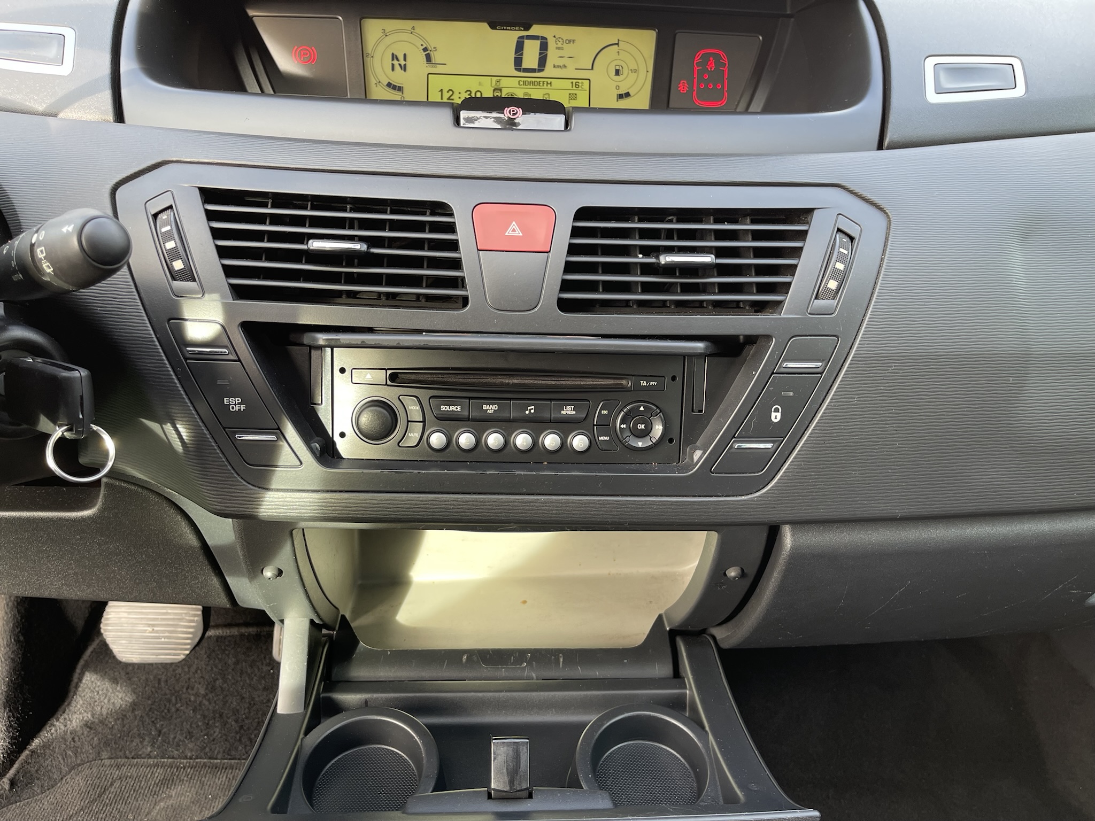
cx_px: 548
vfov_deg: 53.1
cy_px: 410
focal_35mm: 26
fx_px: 822
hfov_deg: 67.3
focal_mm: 5.1
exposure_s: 1/121
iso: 64
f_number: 1.6
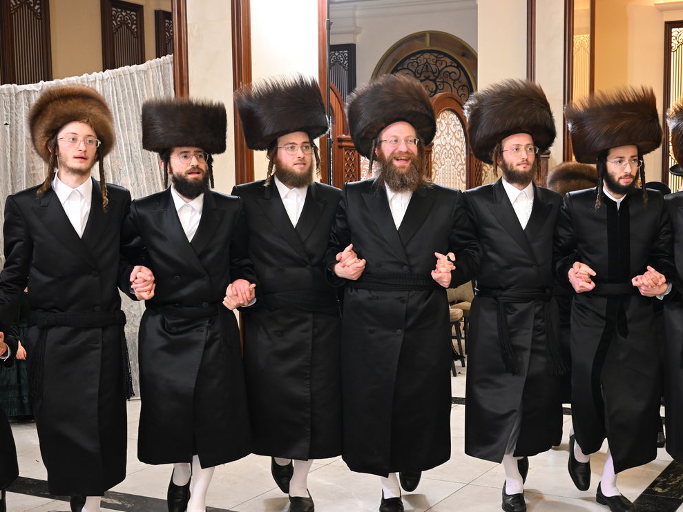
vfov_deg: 29.6
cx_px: 477
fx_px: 967
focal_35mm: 49
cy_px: 302
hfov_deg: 38.3
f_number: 5.6
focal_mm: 36
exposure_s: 1/200
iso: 2000
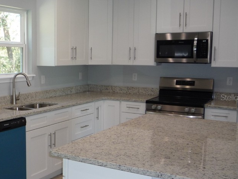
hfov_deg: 38.0
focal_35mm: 49
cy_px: 97
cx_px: 62
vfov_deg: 29.7
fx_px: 337
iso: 100
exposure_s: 1/30
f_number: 3.3
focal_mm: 5.2
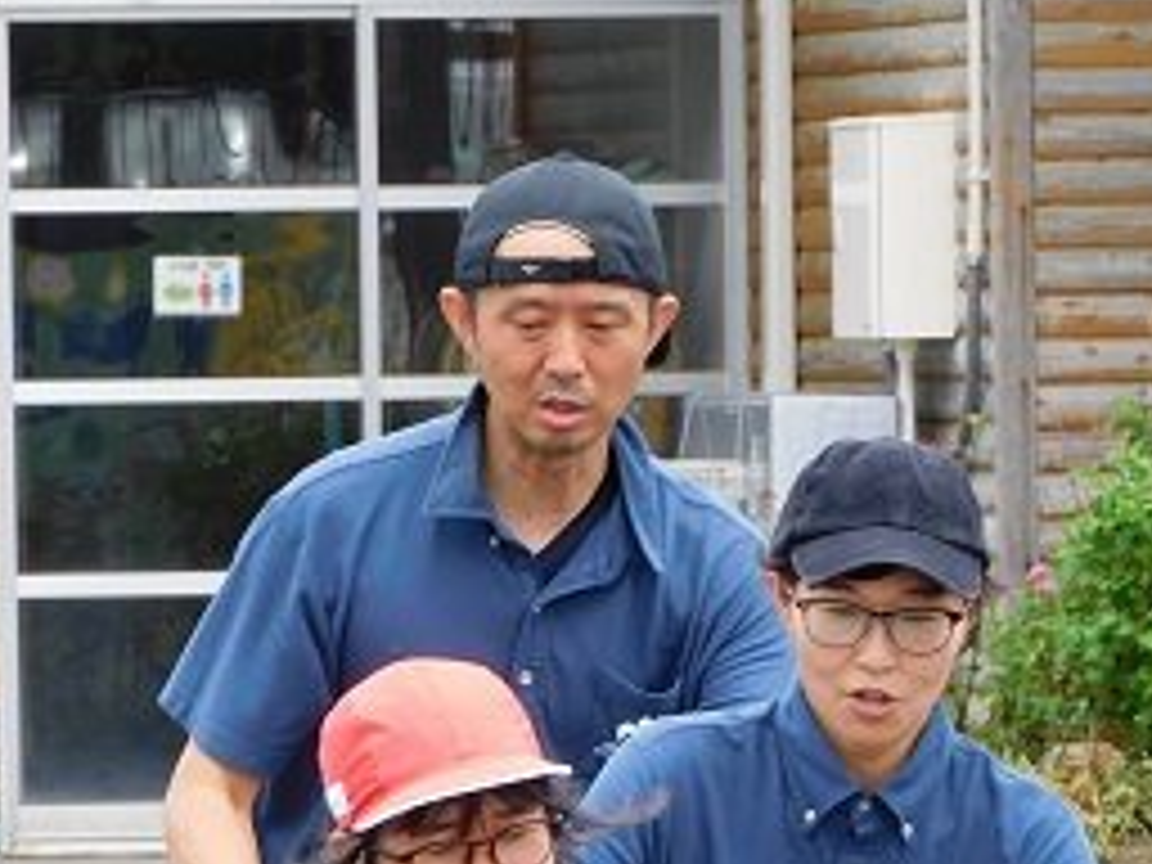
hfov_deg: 3.7
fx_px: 17971
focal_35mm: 540
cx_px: 587
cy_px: 742
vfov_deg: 2.8
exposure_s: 1/160
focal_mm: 53.7
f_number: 5.5
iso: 125
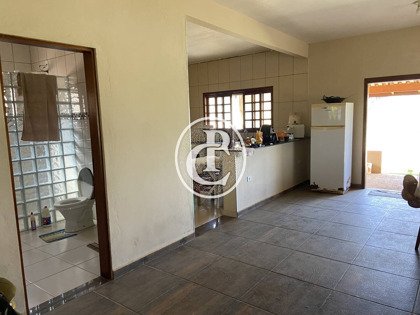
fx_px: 315
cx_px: 210
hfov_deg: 67.3
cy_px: 158
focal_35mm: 26
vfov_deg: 53.1
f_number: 1.8
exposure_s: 1/60
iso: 125
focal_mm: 4.25
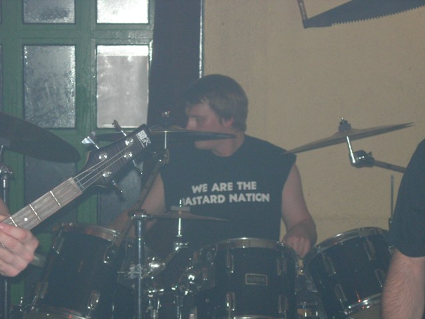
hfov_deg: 17.4
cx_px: 212
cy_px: 160
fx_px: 1387
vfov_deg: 13.1
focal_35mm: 113
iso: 182
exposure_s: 1/60.1
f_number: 4.9
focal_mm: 23.4
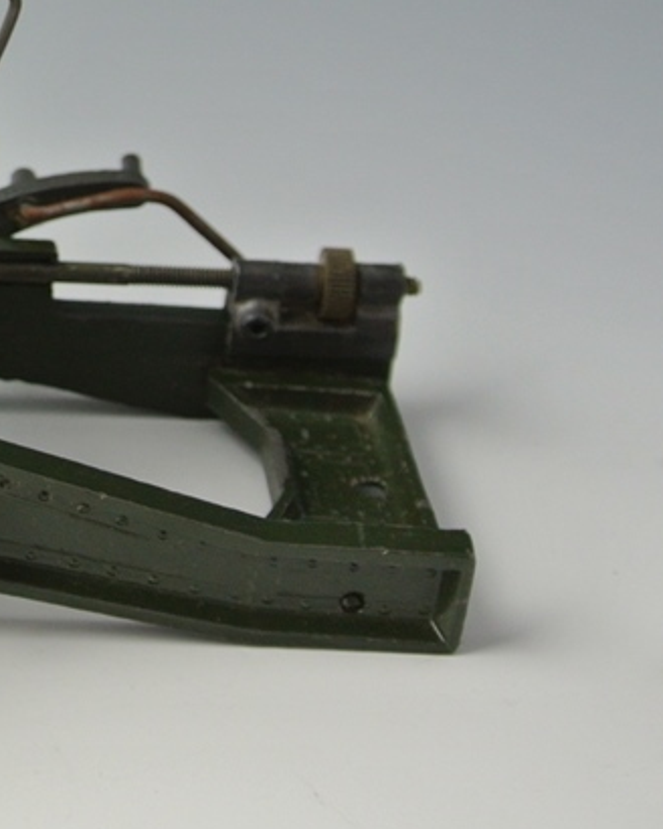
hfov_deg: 14.1
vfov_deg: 18.6
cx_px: -301
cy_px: 254
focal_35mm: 103
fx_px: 2526
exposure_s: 1/60
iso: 400
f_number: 4.5
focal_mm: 16.9
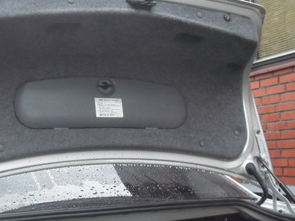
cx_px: 94
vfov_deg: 24.4
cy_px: 110
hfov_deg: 31.9
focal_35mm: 60
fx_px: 511
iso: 400
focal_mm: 6.2
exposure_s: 1/80
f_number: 2.7
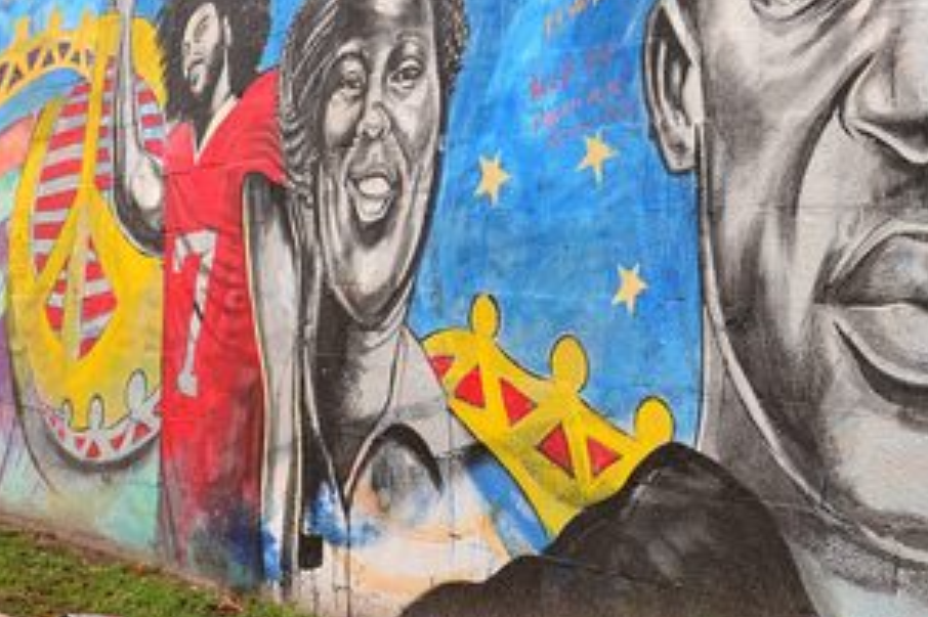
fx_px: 1675
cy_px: 150
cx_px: 777
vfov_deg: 20.7
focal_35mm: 65
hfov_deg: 30.0
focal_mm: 28
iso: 400
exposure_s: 1/250
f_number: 7.1
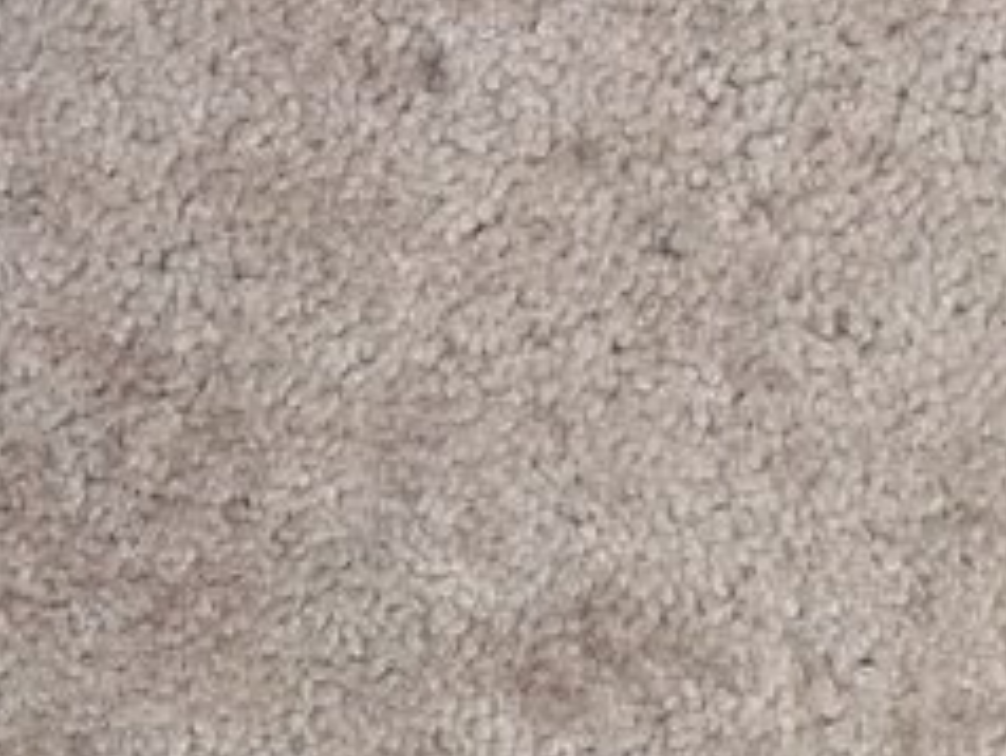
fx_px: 9396
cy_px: 997
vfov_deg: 4.6
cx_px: 1750
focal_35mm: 323
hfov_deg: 6.0
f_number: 4.6
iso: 160
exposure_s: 1/60
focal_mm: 13.7
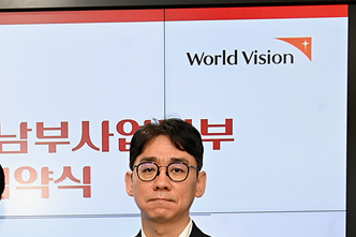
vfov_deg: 15.0
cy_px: 287
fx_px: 870
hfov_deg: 22.4
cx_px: 13
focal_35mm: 88
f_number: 6.3
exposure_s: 1/80
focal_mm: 34
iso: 800
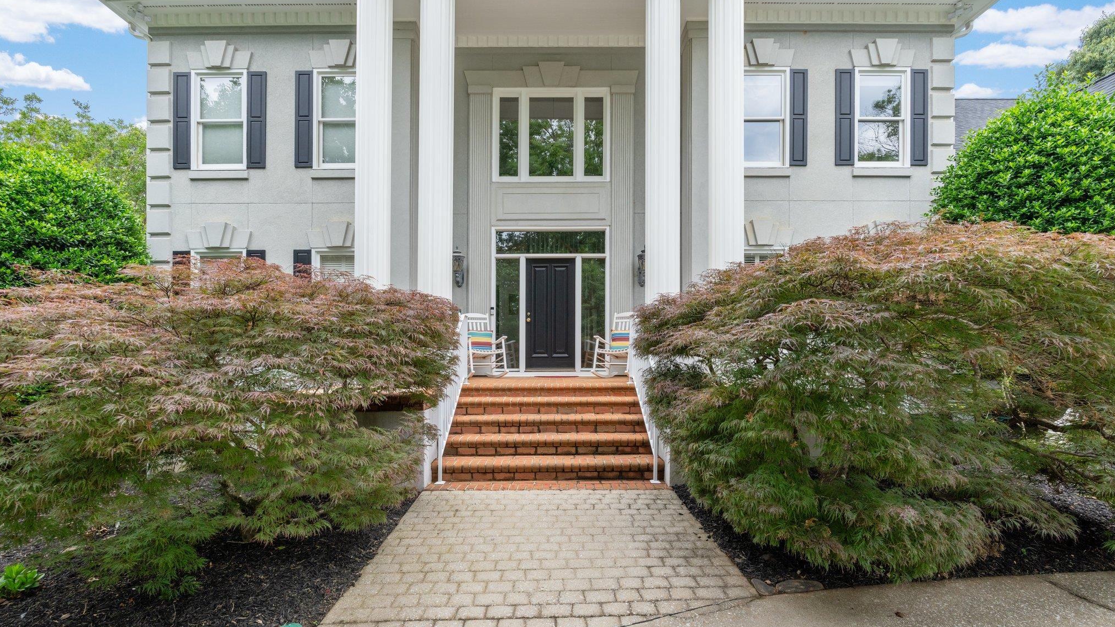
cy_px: 363
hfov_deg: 95.9
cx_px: 564
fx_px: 503
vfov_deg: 63.6
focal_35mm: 17
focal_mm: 16
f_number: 8
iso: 250
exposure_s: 1/160
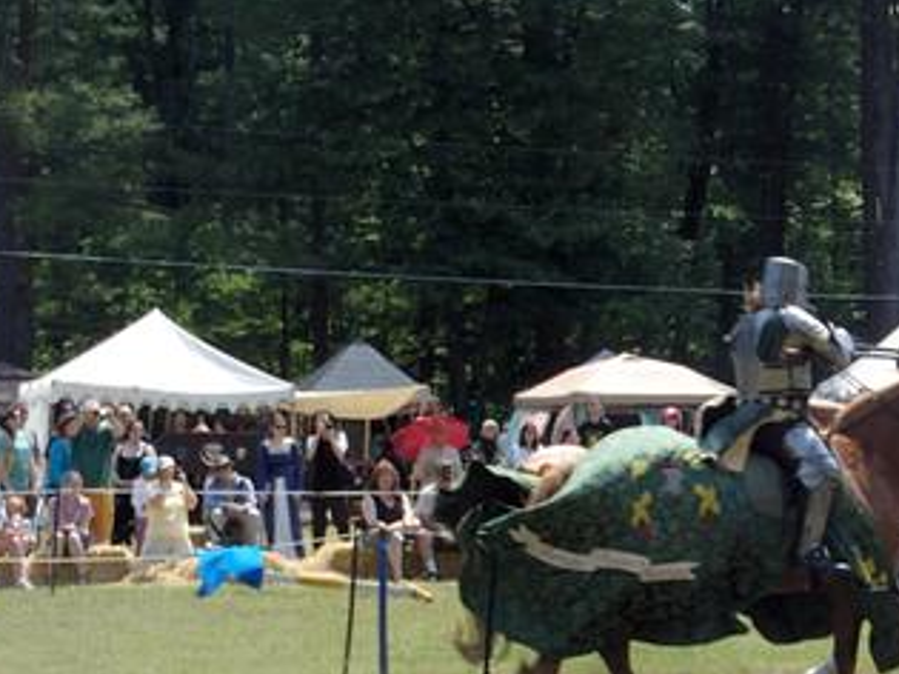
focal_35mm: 93
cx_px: 602
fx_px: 2414
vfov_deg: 15.9
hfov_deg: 21.0
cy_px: 428
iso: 100
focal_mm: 11.8
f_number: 5
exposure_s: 1/320
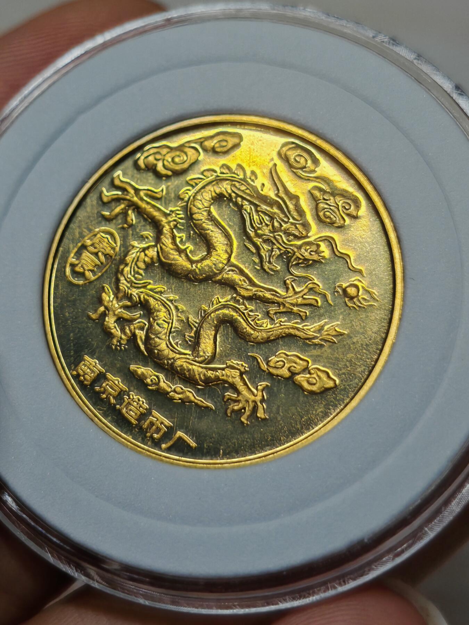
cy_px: 312
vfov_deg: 20.7
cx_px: 234
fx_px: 1716
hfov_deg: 15.6
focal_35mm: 95
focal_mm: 7.62
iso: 50
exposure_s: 1/570
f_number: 1.6
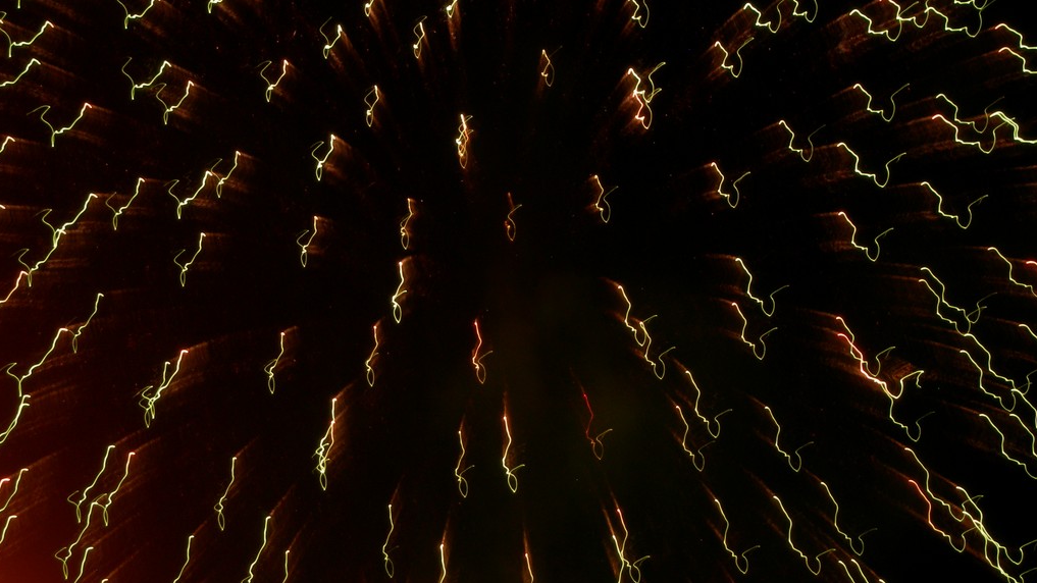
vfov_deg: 10.7
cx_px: 516
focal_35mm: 113
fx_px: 3107
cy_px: 196
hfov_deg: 18.9
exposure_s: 4
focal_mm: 21.3
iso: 50
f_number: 7.8
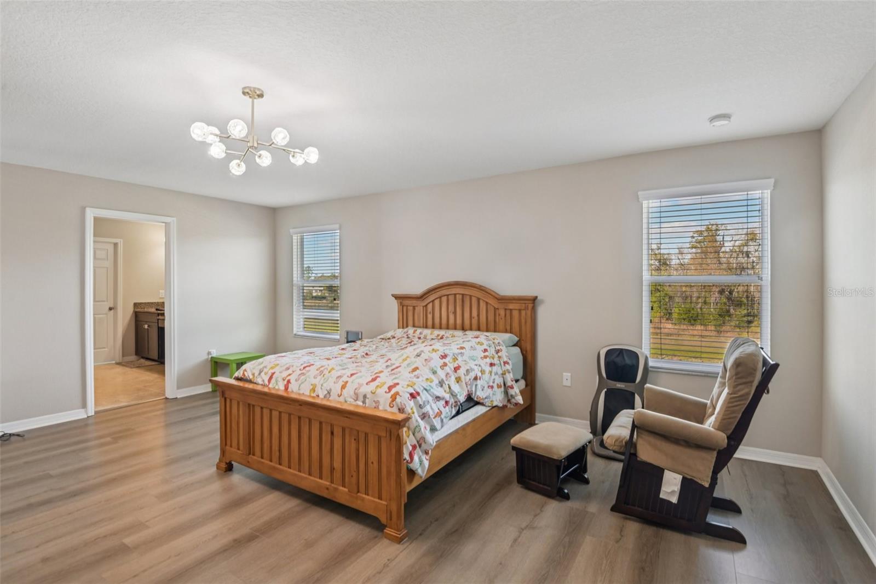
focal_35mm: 16
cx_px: 438
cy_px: 292
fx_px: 389
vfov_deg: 73.7
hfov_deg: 96.7
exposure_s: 1/25
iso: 400
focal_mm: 16
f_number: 8
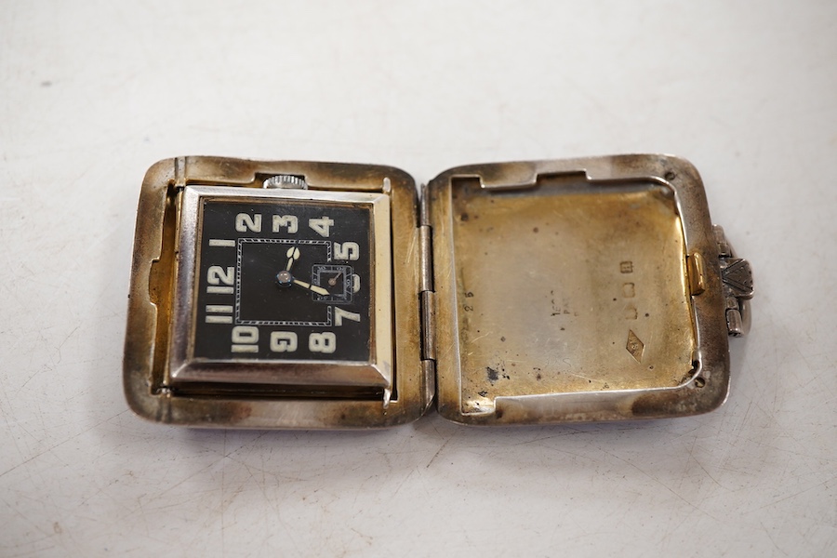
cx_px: 418
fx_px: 1046
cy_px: 279
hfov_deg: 43.6
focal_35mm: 45
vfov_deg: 29.9
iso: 1250
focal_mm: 30
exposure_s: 1/125
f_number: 8
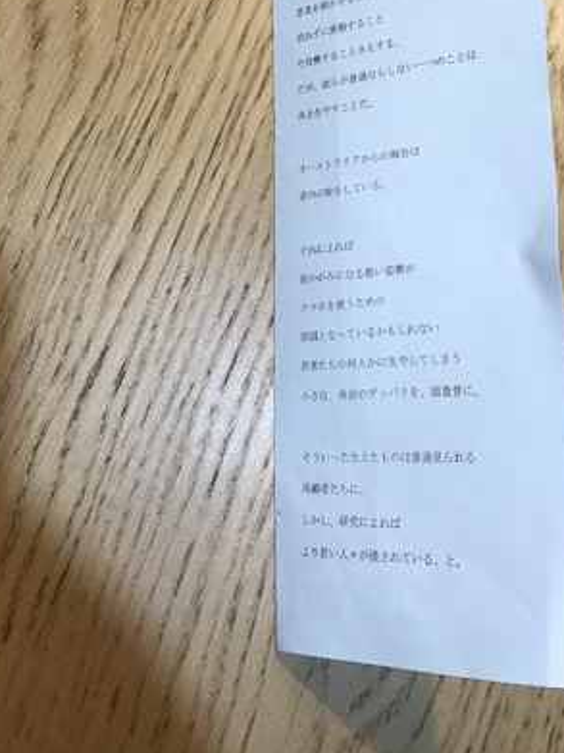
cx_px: 410
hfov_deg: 33.0
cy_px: 181
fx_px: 935
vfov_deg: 42.4
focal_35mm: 43
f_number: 1.8
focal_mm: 3.99
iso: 32
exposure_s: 1/33
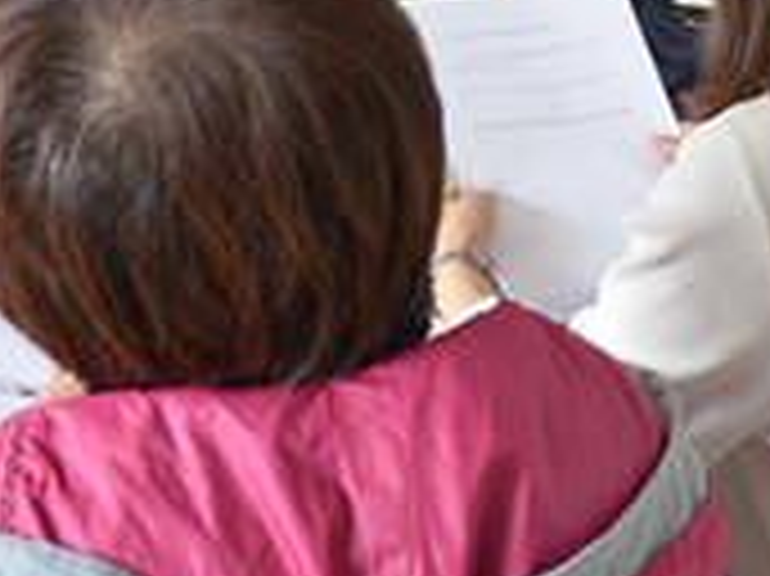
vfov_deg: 15.7
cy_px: -81
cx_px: 531
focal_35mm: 91
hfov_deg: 21.4
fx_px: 2023
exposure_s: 1/50
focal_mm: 18
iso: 400
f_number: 3.5
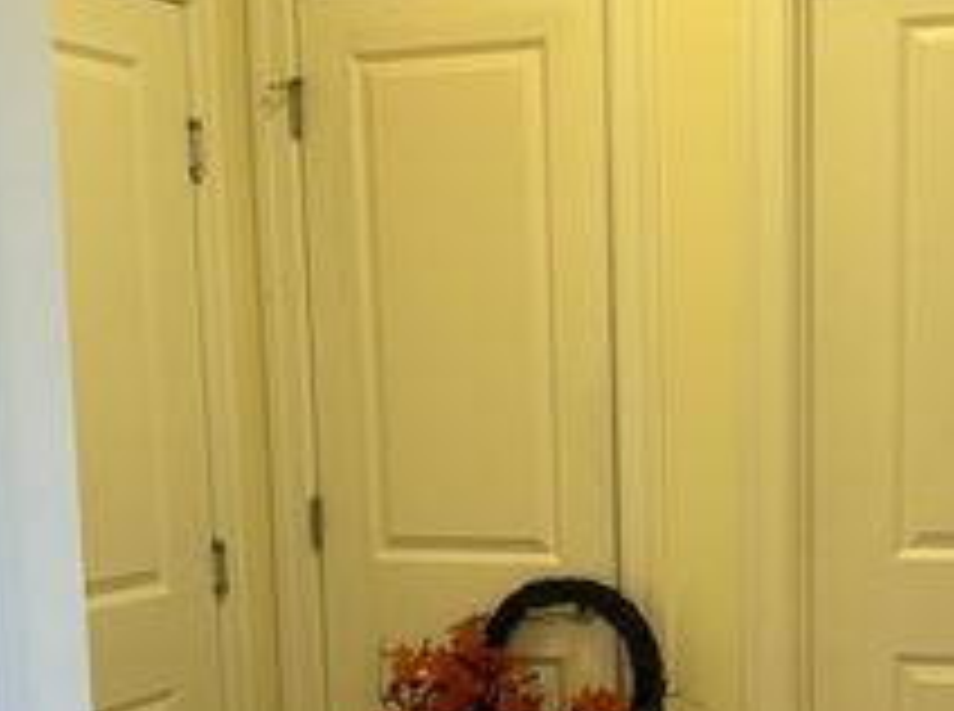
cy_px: 695
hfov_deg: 26.5
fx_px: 2007
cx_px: 657
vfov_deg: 19.6
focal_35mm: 73
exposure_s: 1/60
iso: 64
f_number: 1.6
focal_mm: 5.96
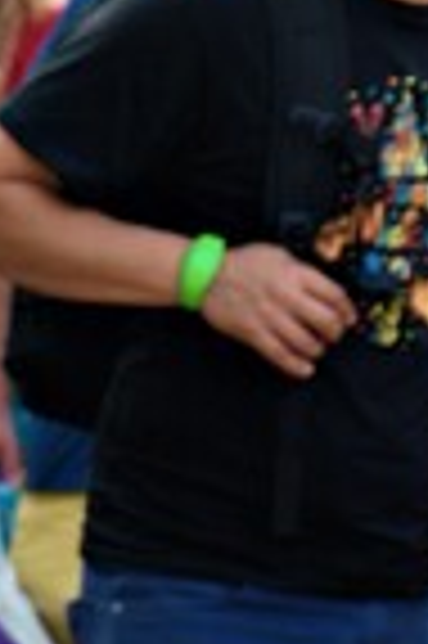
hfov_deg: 4.2
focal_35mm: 322
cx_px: -622
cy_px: 1302
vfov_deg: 6.2
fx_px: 5756
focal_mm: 40
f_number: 4.5
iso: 100
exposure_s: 1/160
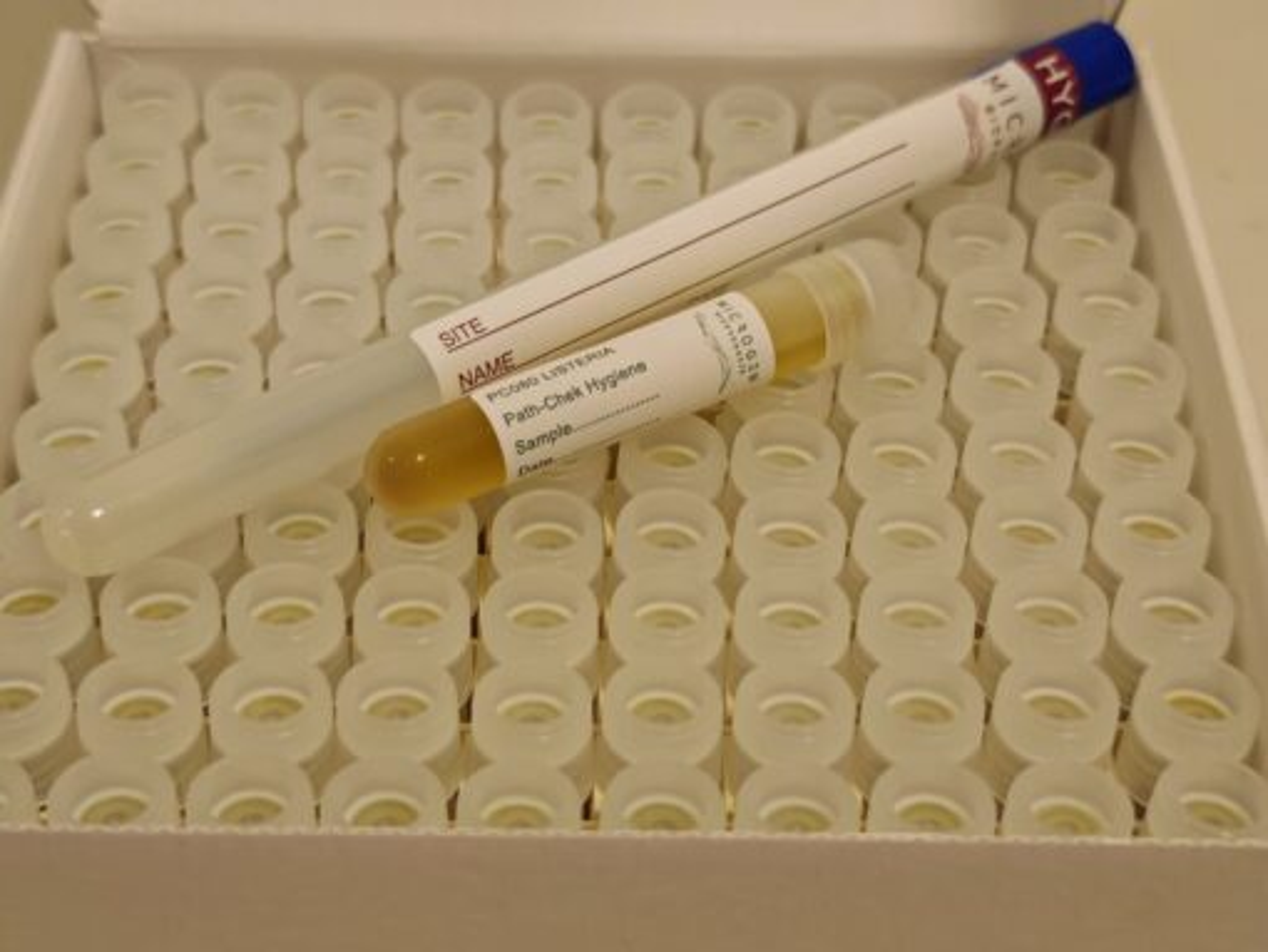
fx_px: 2492
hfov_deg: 28.5
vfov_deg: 21.6
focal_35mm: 68
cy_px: 476
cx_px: 634
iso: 320
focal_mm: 6.83
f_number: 1.4
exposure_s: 1/50
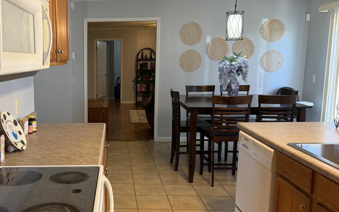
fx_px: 342
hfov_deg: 51.5
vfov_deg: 34.4
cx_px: 106
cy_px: 111
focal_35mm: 37
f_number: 1.78
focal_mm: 6.76
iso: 200
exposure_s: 1/60
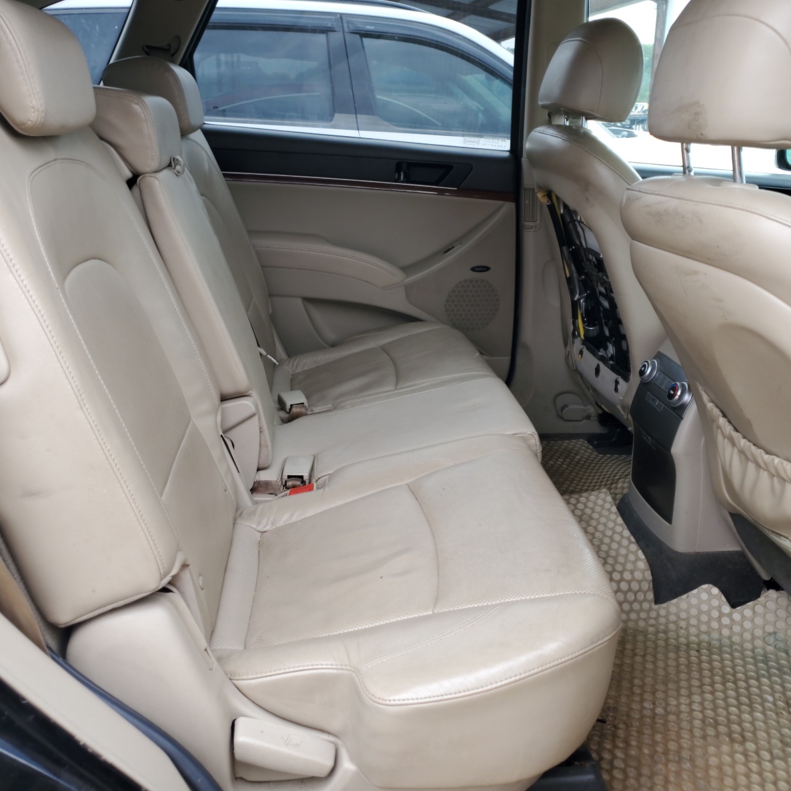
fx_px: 801
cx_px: 423
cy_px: 397
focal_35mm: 31
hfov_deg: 52.5
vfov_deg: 52.5
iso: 50
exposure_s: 1/263
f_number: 1.5
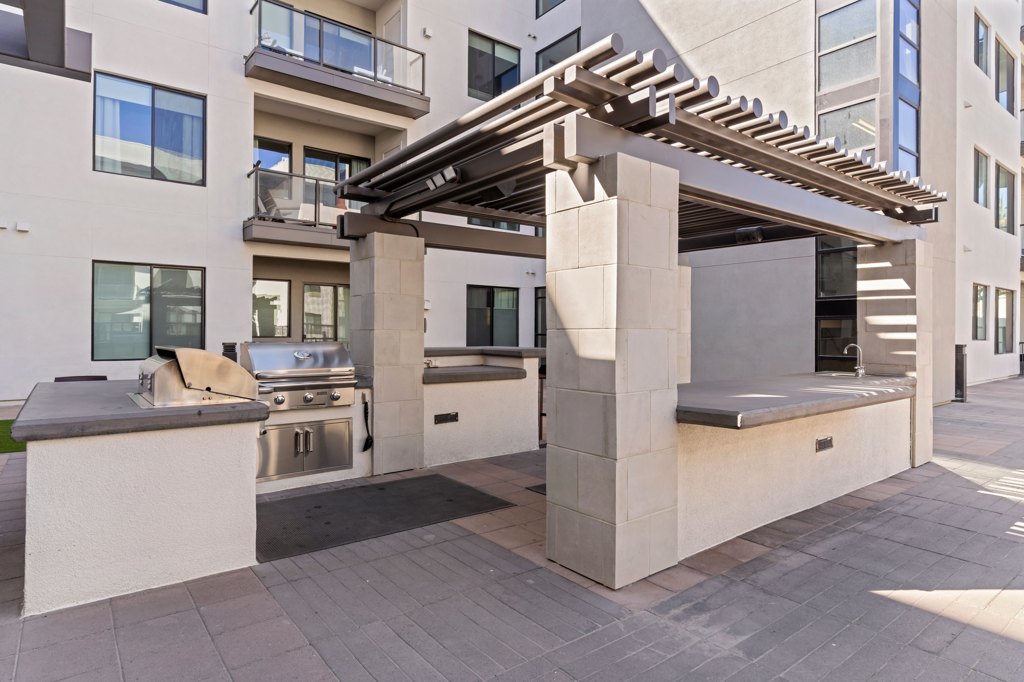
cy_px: 341
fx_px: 569
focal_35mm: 20
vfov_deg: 61.9
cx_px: 512
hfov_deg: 84.0
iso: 200
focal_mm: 20
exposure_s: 1/80
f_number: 8
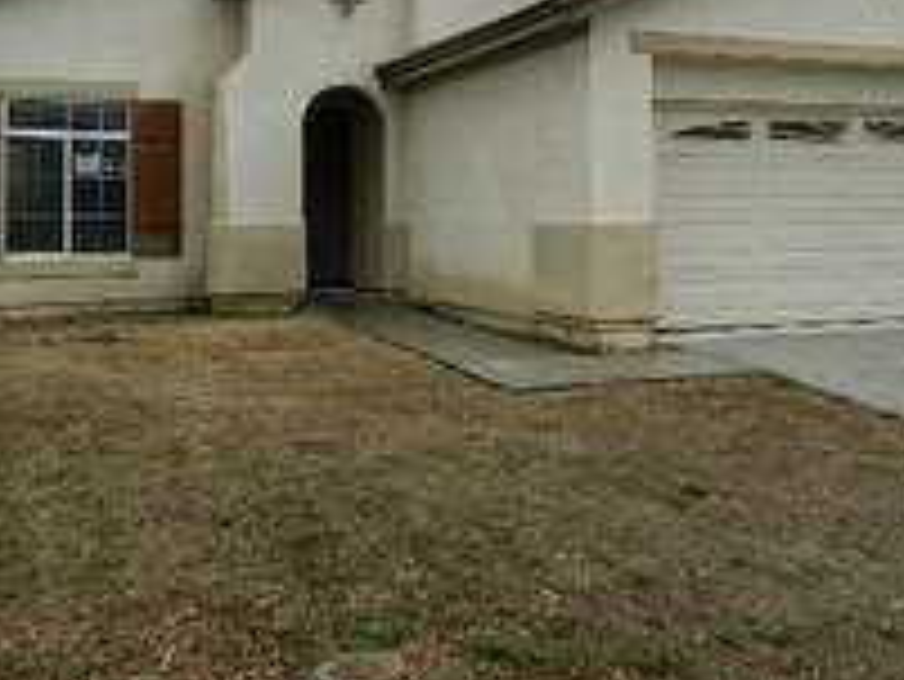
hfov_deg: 43.8
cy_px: 171
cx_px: 486
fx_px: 1124
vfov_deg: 33.0
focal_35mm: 43
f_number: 3.1
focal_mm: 4.5
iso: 80
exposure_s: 1/400
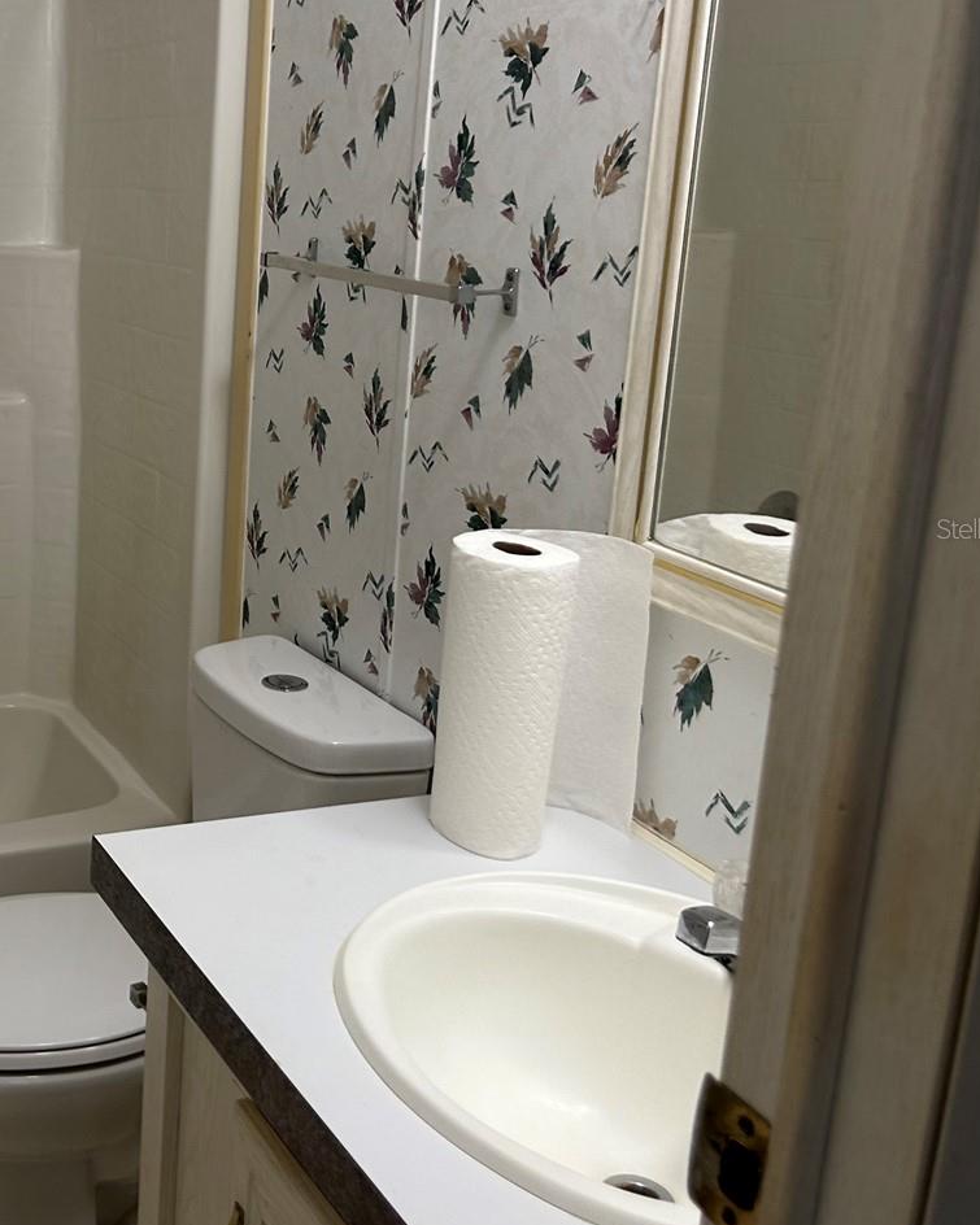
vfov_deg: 42.8
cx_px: 21
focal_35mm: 43
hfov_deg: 32.4
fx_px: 1559
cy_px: 528
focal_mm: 5.7
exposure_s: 1/60
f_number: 1.5
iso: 80
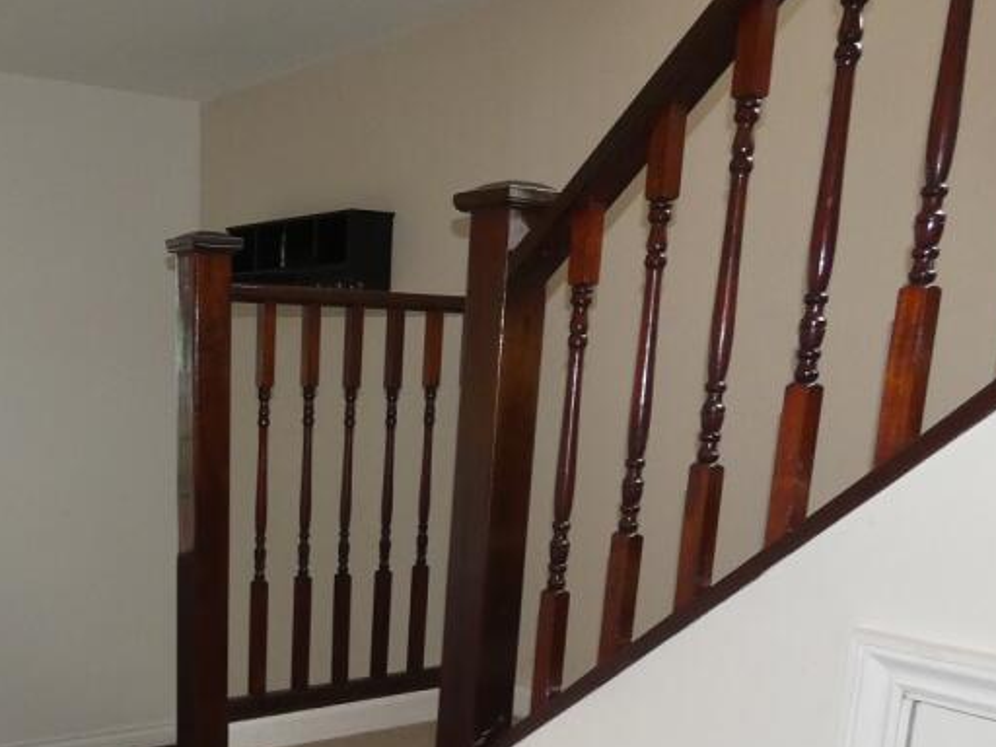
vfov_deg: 34.3
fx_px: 1151
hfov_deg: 45.1
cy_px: 646
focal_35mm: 40
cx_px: 241
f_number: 2.8
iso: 320
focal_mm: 3.6
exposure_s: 1/125
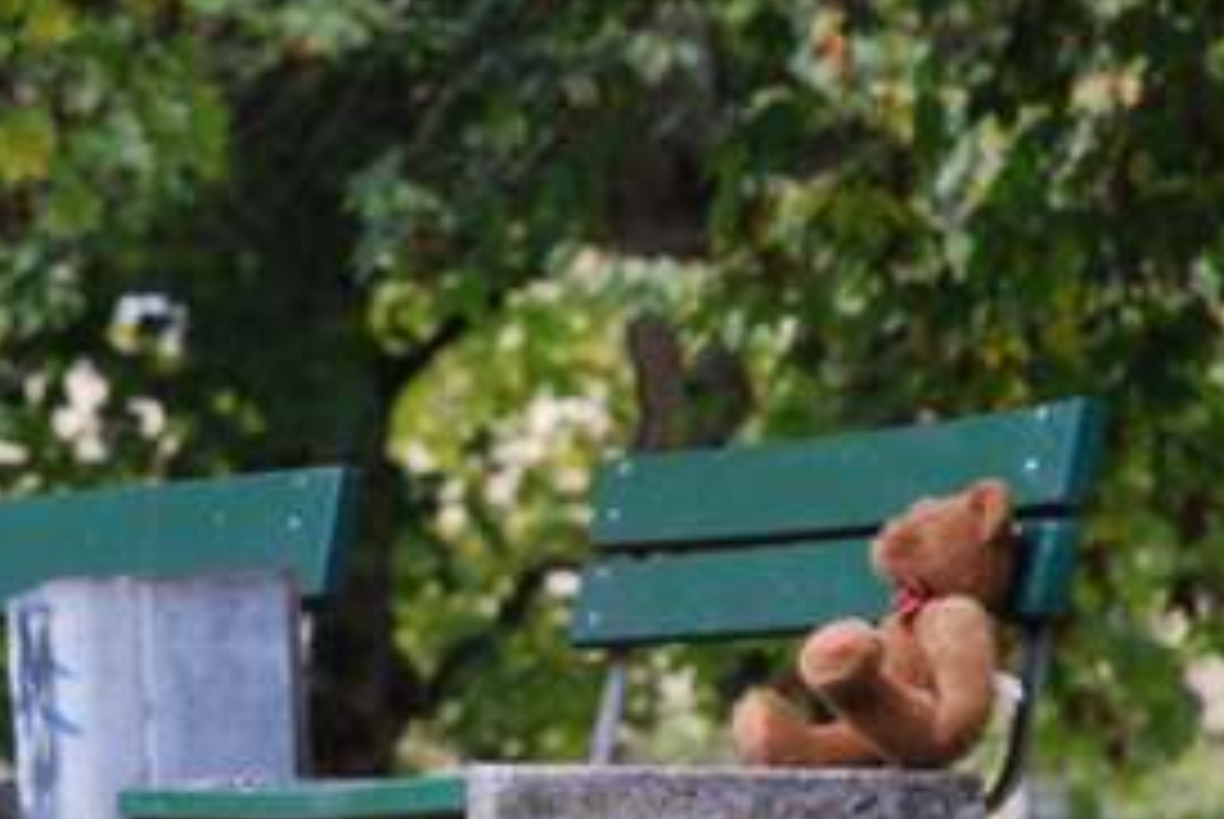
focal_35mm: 372
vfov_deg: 3.7
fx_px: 12659
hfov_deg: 5.5
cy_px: 574
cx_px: 238
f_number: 5.6
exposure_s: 1/15
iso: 1000
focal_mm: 135
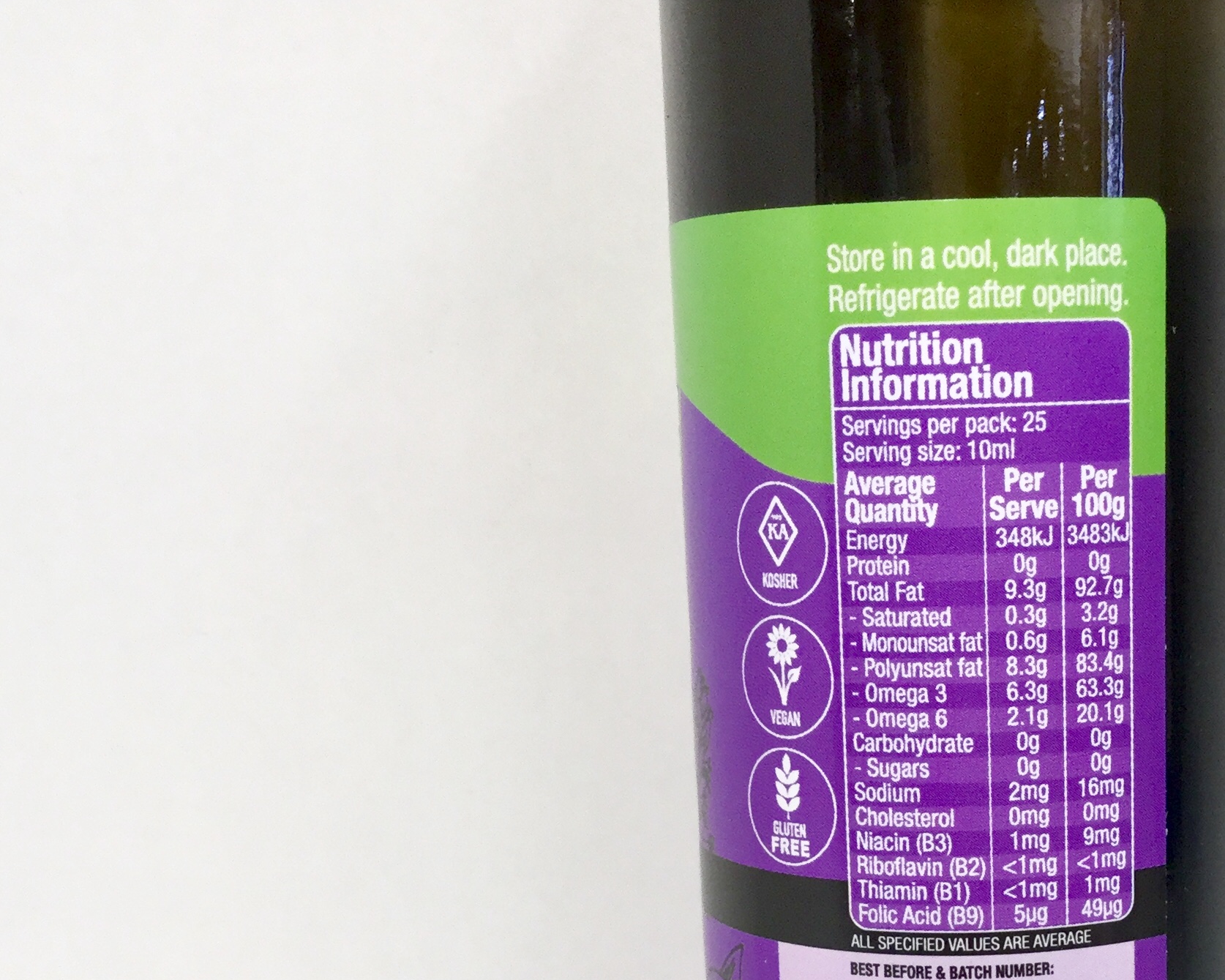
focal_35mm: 59
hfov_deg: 31.3
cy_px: 883
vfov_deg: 25.0
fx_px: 2139
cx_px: 948
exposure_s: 1/33
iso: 64
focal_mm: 3.3
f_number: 2.4
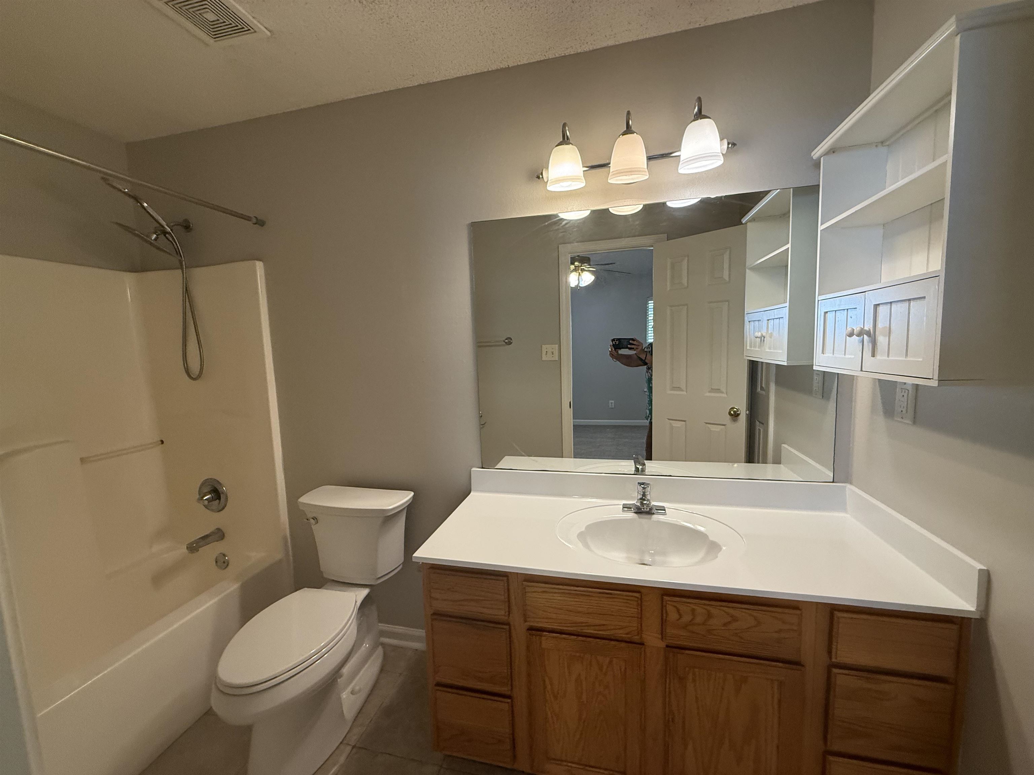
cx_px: 517
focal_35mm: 14
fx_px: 418
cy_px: 388
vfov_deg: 85.7
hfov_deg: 102.1
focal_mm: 2.22
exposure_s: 1/120
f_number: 2.2
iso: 250
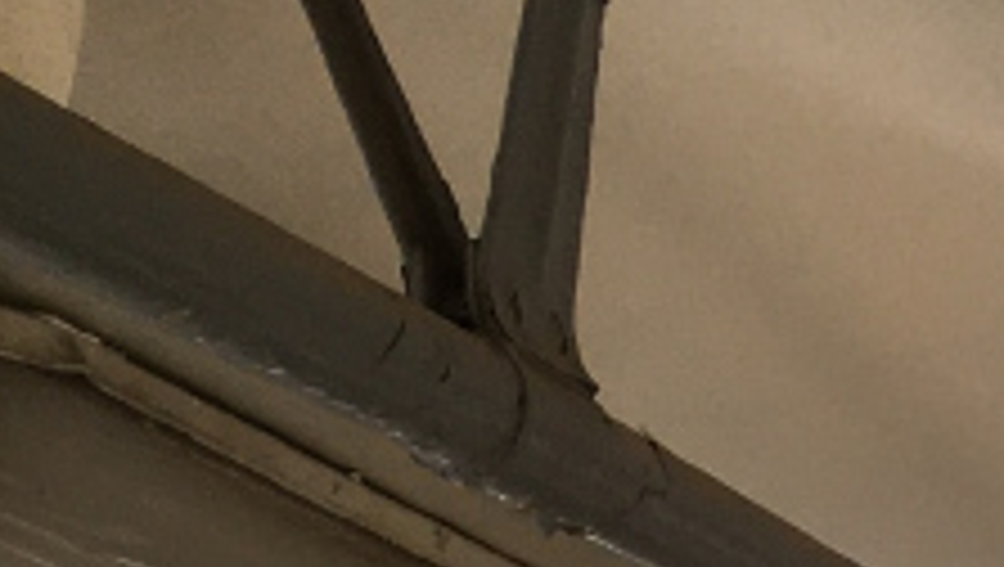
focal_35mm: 184
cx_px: 1940
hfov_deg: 10.8
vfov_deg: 5.8
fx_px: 4904
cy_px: 2149
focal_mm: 4.15
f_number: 2.2
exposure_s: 1/346
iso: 25
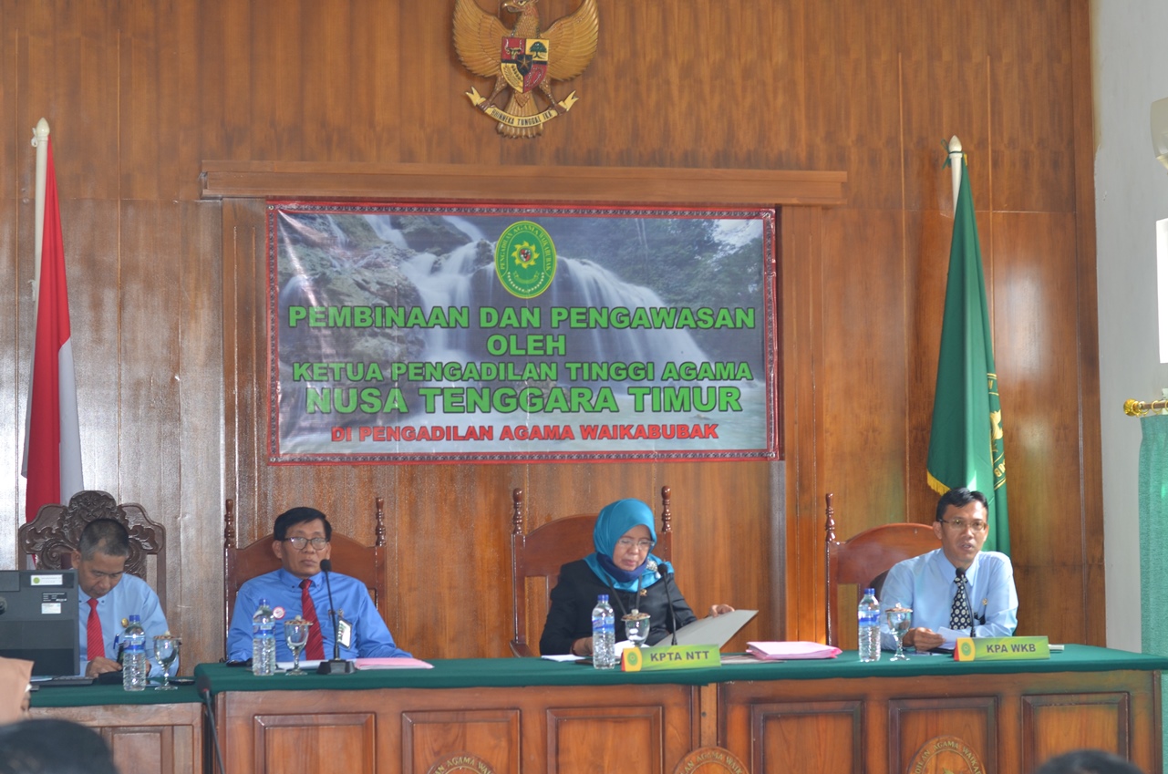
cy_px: 387
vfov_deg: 18.1
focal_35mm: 75
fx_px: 2429
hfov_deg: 27.0
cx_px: 584
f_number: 3.5
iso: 250
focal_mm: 50
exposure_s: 1/60
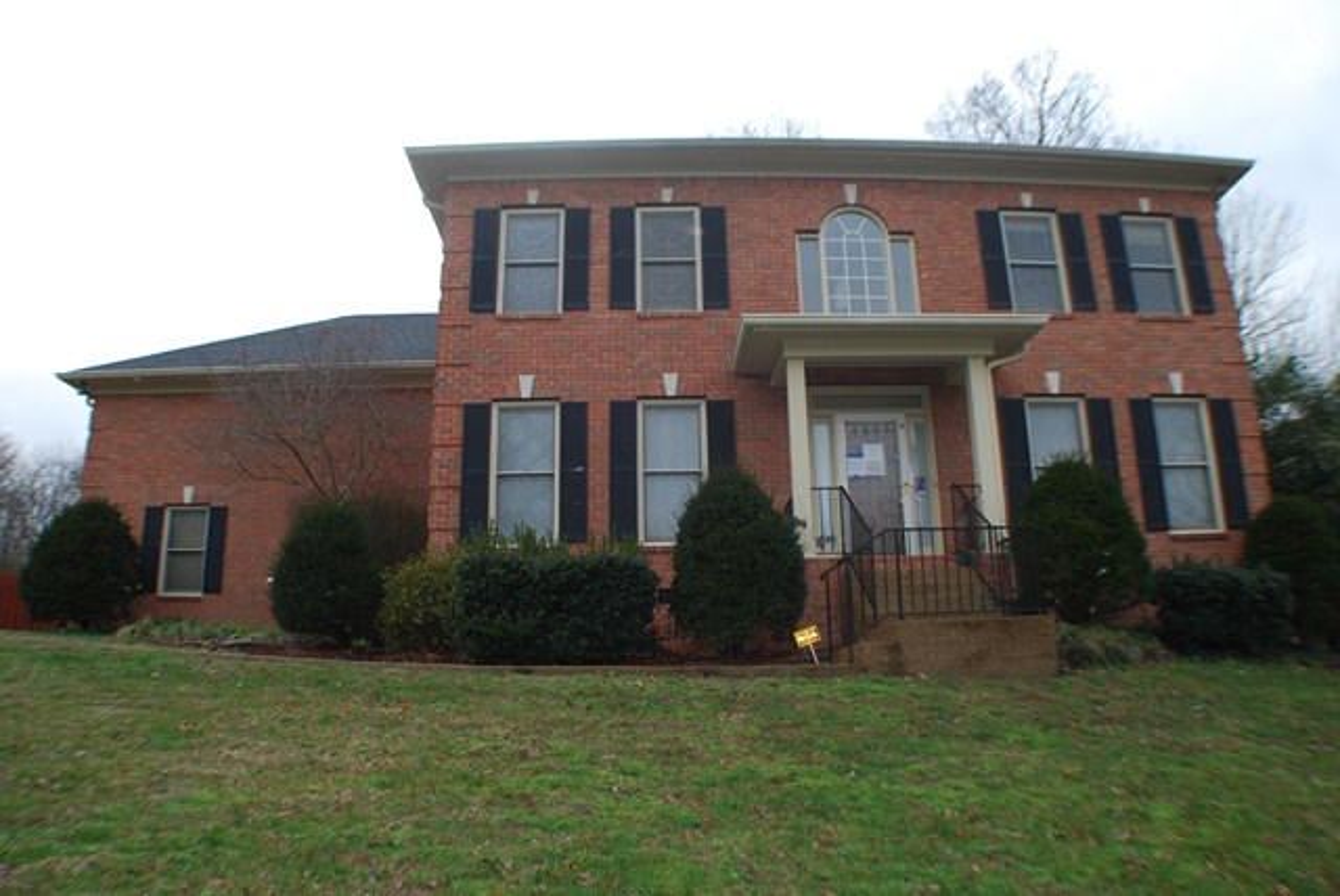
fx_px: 1285
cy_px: 448
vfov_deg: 38.4
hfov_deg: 55.1
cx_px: 670
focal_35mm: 34
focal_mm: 23
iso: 100
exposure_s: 1/125
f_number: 5.6
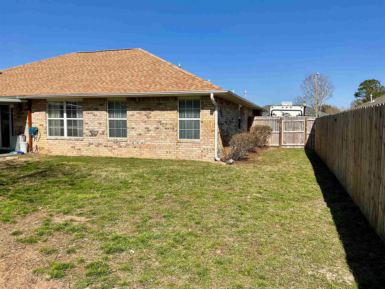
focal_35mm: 29
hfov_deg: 61.7
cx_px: 192
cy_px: 144
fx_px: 323
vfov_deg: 48.2
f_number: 1.8
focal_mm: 3
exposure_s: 1/2801
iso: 20
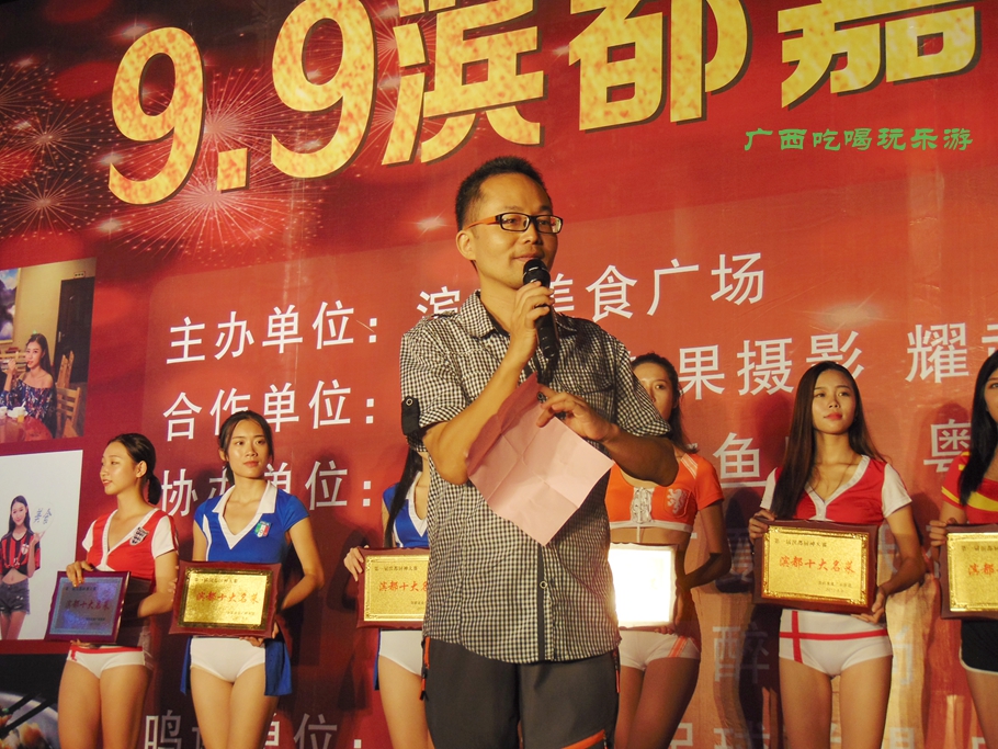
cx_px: 499
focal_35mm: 60
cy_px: 374
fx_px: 1730
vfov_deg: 24.4
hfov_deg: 32.2
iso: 80
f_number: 3.6
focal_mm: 10.8
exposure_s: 1/60
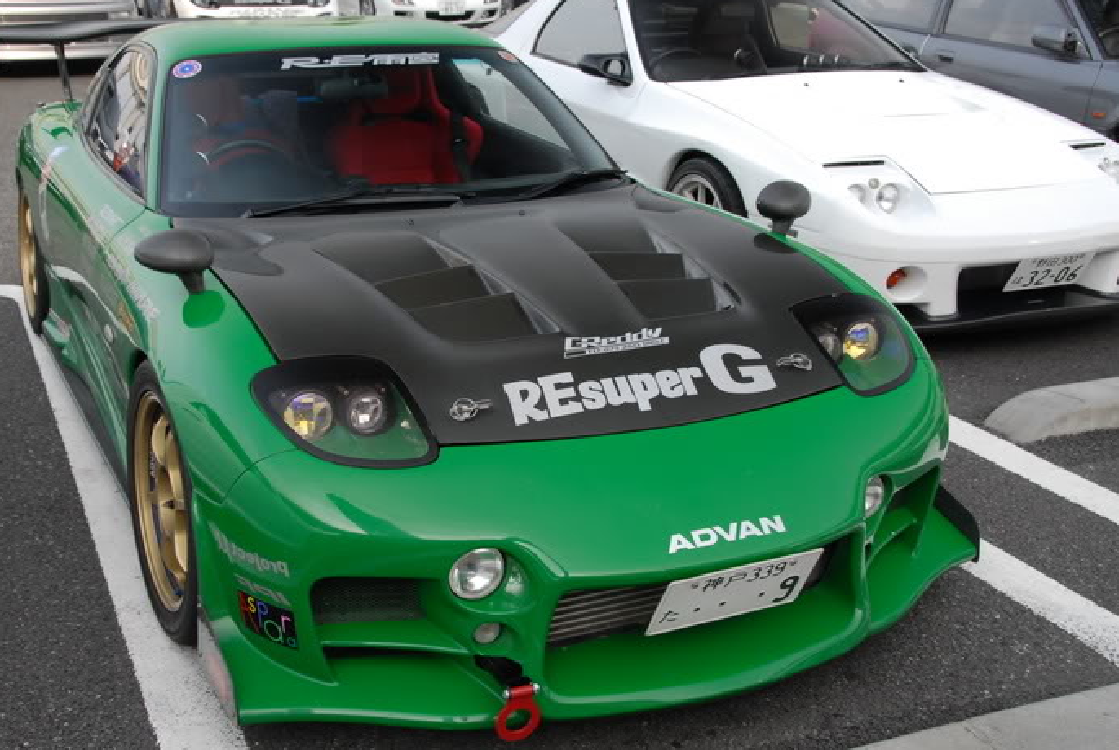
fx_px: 1308
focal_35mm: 42
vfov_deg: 32.0
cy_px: 381
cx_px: 480
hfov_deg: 46.2
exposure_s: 1/160
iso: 400
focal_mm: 24
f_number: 6.3
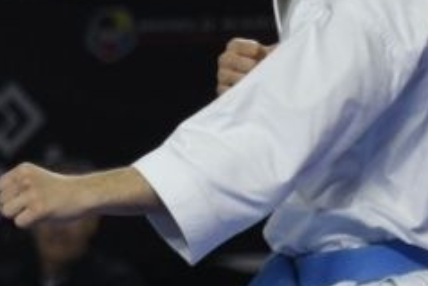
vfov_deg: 1.1
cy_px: 104
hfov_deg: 1.6
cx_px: -951
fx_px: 14834
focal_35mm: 1247
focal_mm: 165
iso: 1250
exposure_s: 1/800
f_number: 4
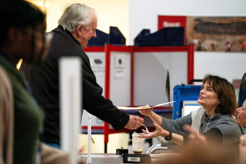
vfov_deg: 6.9
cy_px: 82
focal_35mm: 200
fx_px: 1367
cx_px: 123
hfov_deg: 10.3
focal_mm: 200
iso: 2000
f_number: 2.8
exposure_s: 1/160
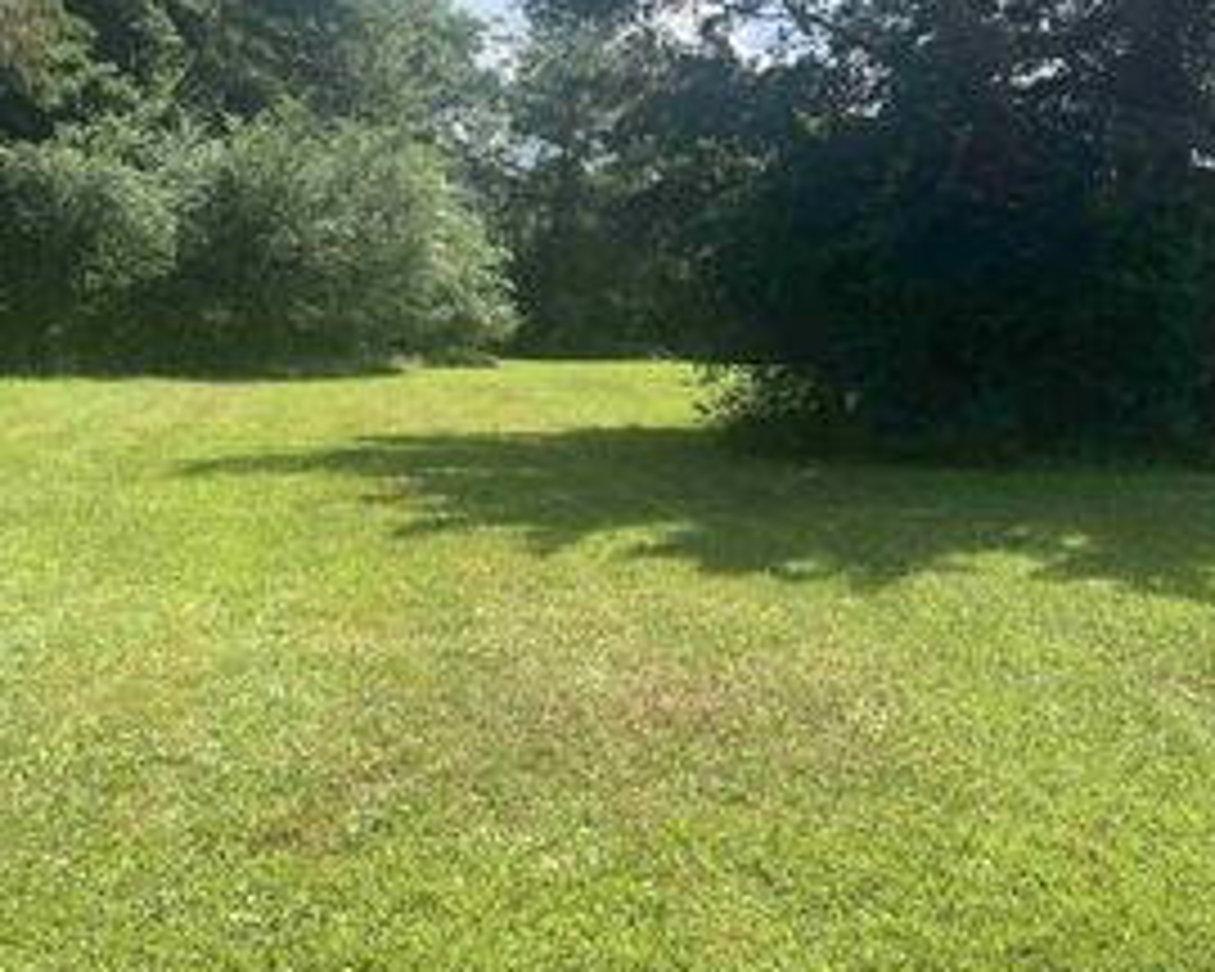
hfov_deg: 39.5
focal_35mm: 47
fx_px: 1690
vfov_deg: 31.7
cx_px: 621
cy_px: 295
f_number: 1.5
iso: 50
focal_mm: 5.7
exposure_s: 1/2045
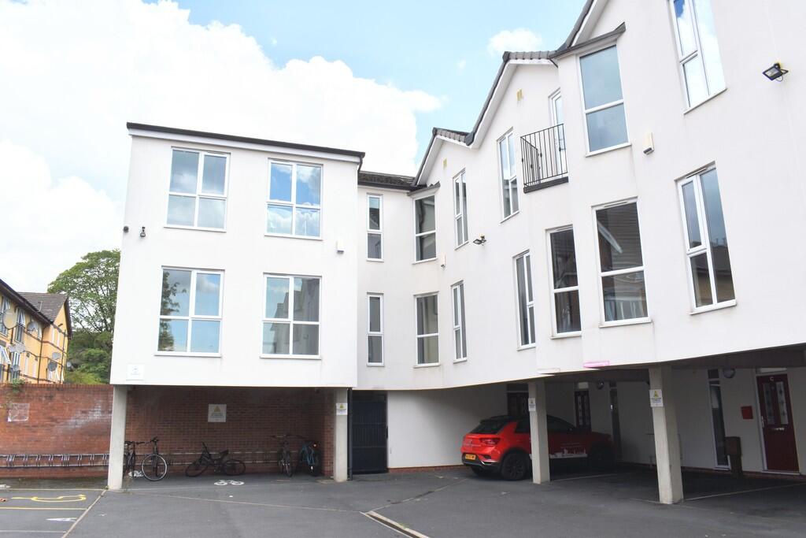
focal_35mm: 27
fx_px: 605
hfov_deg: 67.4
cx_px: 403
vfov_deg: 47.9
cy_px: 269
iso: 100
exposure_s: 1/200
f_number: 13
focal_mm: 18
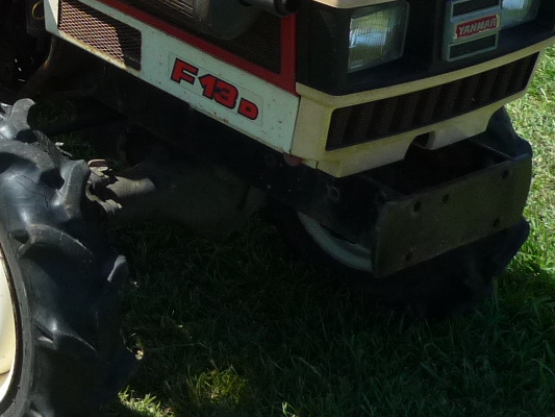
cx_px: -104
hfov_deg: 20.4
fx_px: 1443
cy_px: -60
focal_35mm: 90
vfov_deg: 15.9
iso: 100
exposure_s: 1/640
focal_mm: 4.4
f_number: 3.5
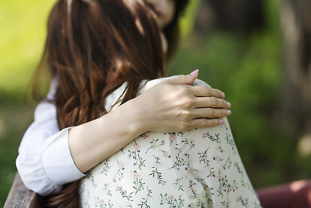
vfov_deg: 16.1
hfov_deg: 23.9
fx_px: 735
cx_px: 156
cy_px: 104
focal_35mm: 85
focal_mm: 85
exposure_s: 1/2000
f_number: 2
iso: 100
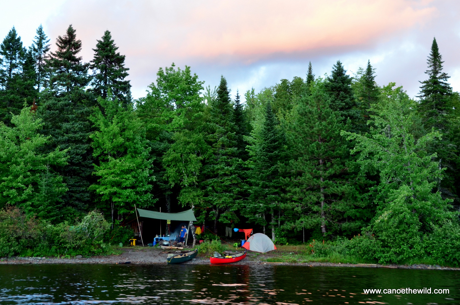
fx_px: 670
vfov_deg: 25.7
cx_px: 230
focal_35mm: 52
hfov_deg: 37.9
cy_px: 152
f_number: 8
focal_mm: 35
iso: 640
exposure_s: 1/15
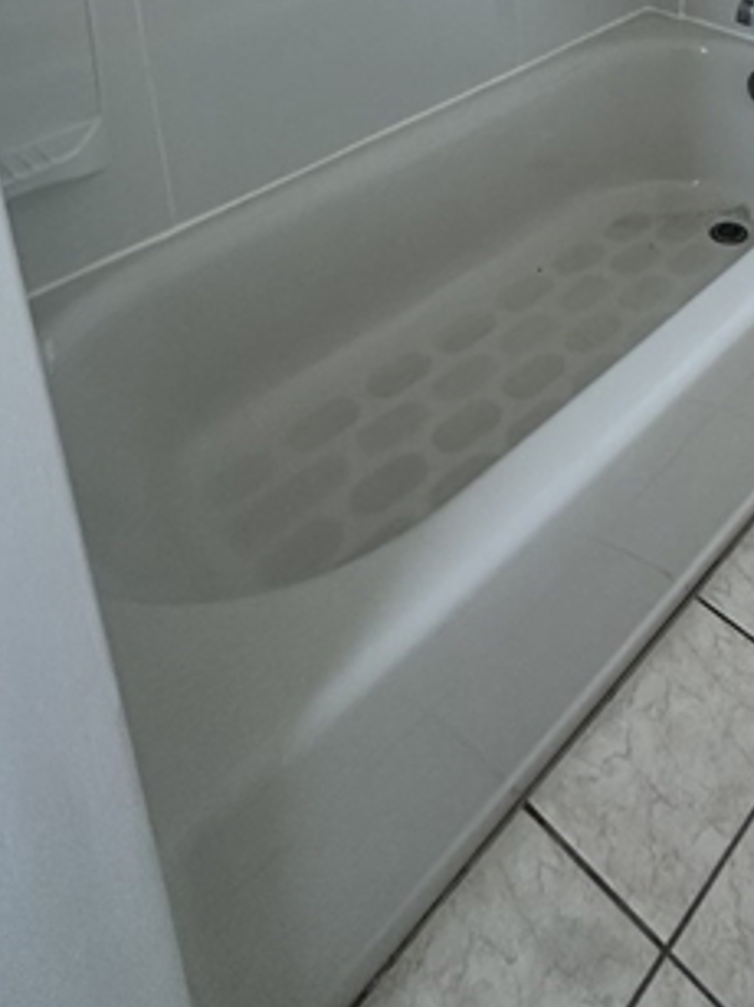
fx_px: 1017
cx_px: 636
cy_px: -89
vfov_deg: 42.1
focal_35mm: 35
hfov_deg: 38.6
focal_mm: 2.22
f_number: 2.2
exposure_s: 1/60
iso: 200
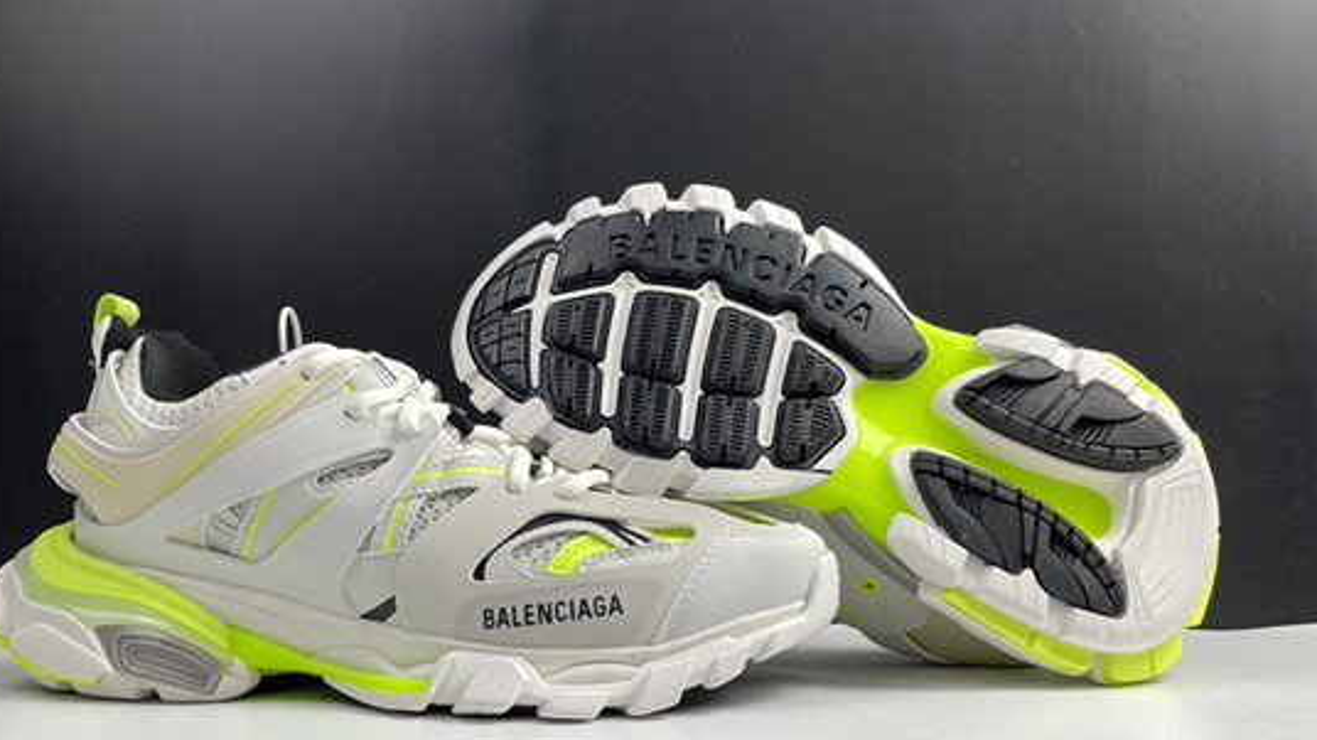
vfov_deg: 31.7
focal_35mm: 37
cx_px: 666
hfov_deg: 54.0
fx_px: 1292
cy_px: 483
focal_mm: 4.2
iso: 64
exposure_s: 1/121
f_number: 1.6
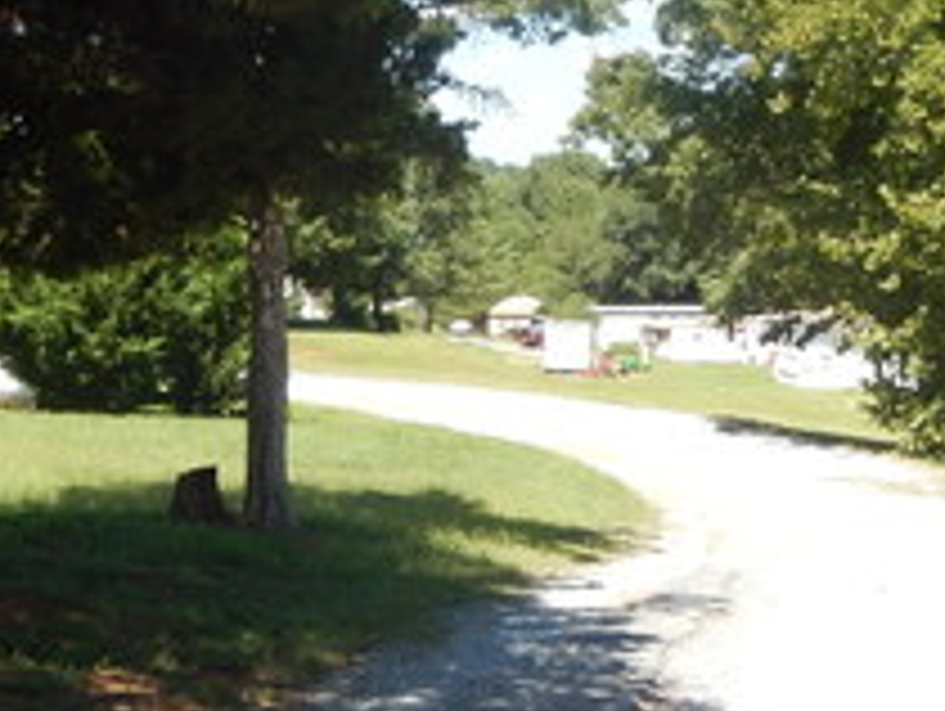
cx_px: 470
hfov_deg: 26.0
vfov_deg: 19.5
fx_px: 2050
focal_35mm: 75
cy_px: 151
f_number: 3.4
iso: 125
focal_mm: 4.5
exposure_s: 1/500
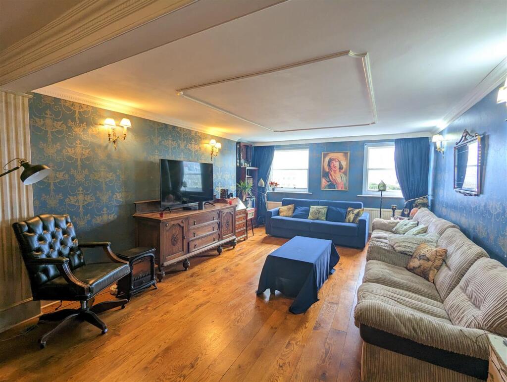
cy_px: 191
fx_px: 235
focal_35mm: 16
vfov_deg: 78.2
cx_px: 254
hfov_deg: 94.4
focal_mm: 2.35
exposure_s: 1/90.1
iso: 134
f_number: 2.2
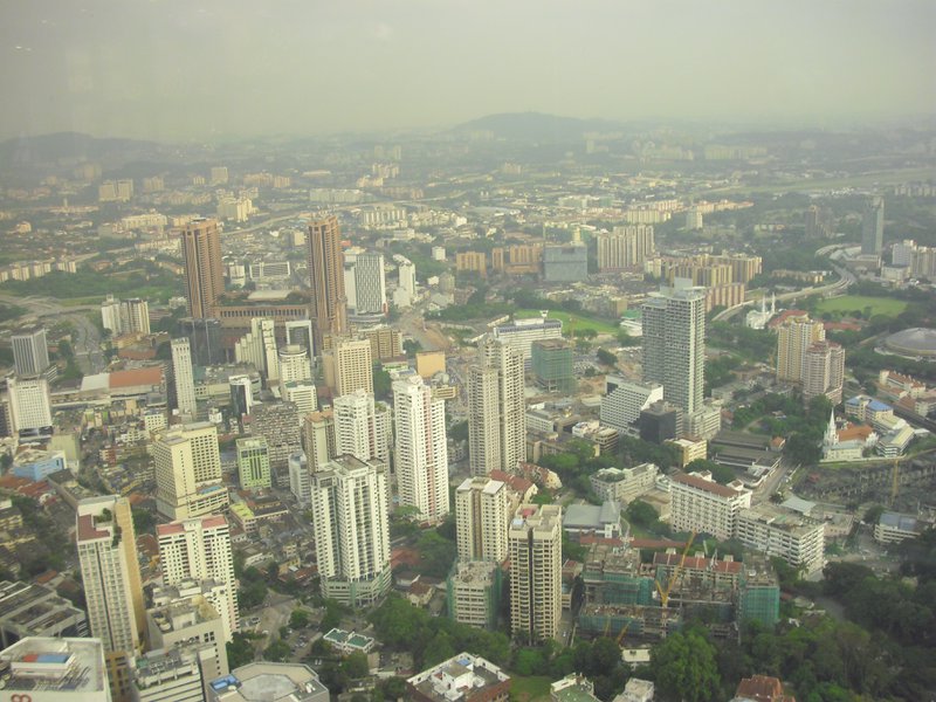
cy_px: 351
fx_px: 1028
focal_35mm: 38
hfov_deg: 49.0
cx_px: 468
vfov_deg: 37.7
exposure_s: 1/80
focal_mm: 6.2
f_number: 2.8
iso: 100
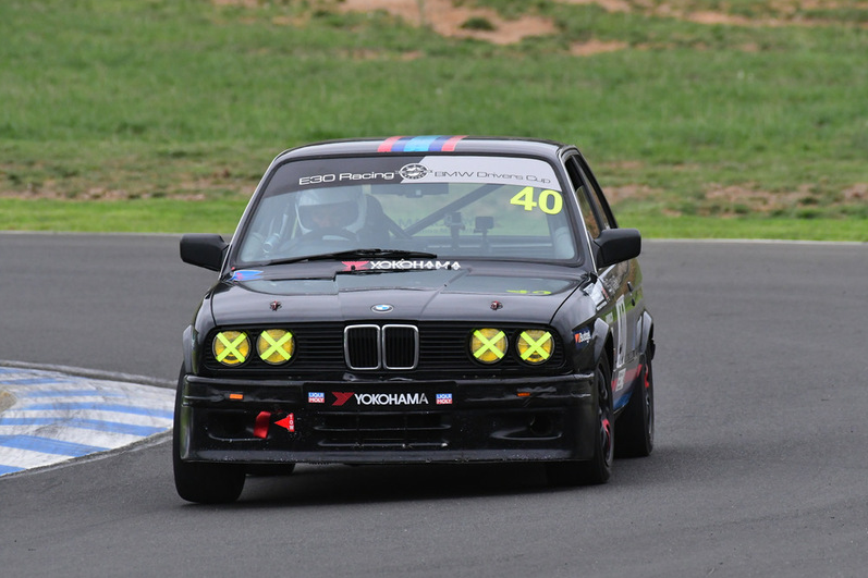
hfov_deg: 2.7
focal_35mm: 753
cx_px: 435
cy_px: 288
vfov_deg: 1.8
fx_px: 18151
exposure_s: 1/640
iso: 2000
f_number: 9
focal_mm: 500
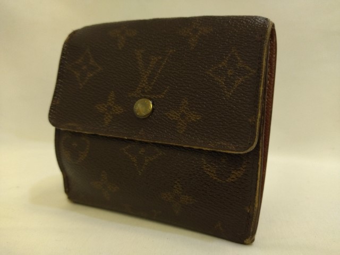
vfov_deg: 51.4
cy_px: 128
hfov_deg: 65.3
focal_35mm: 27
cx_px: 170
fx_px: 265
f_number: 1.79
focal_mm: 4.74
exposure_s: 1/100
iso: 400
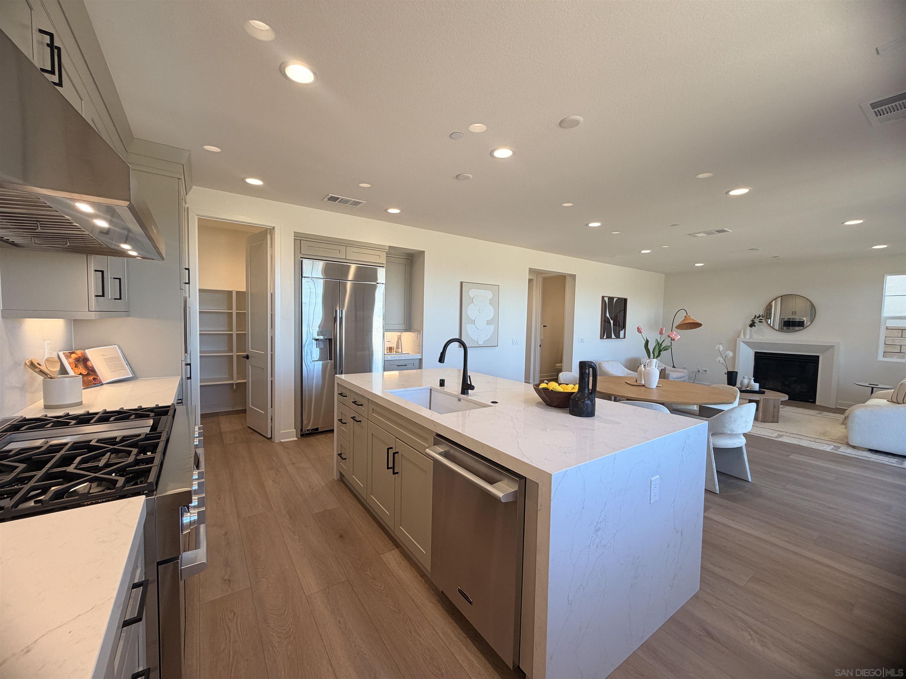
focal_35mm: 14
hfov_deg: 102.1
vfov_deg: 85.7
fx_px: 366
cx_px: 453
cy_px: 340
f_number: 2.2
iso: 100
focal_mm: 2.22
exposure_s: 1/120
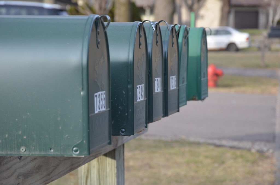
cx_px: 140
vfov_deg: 10.1
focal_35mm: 135
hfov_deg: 15.2
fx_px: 1048
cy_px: 92
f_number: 7.1
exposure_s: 1/200
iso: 500
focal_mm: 90
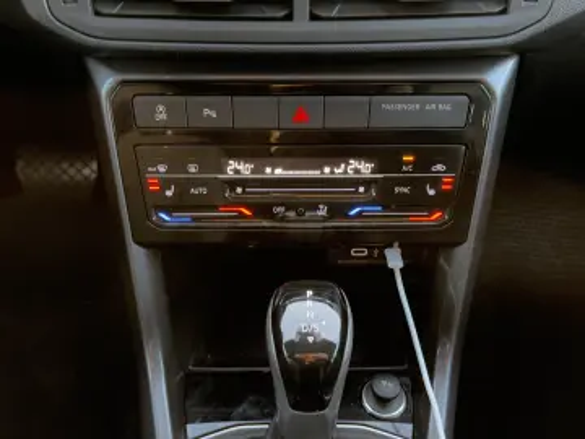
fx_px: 710
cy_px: 220
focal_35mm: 42
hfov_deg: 44.8
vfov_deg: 34.3
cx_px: 292
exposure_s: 1/40
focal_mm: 6.76
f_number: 1.78
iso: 400
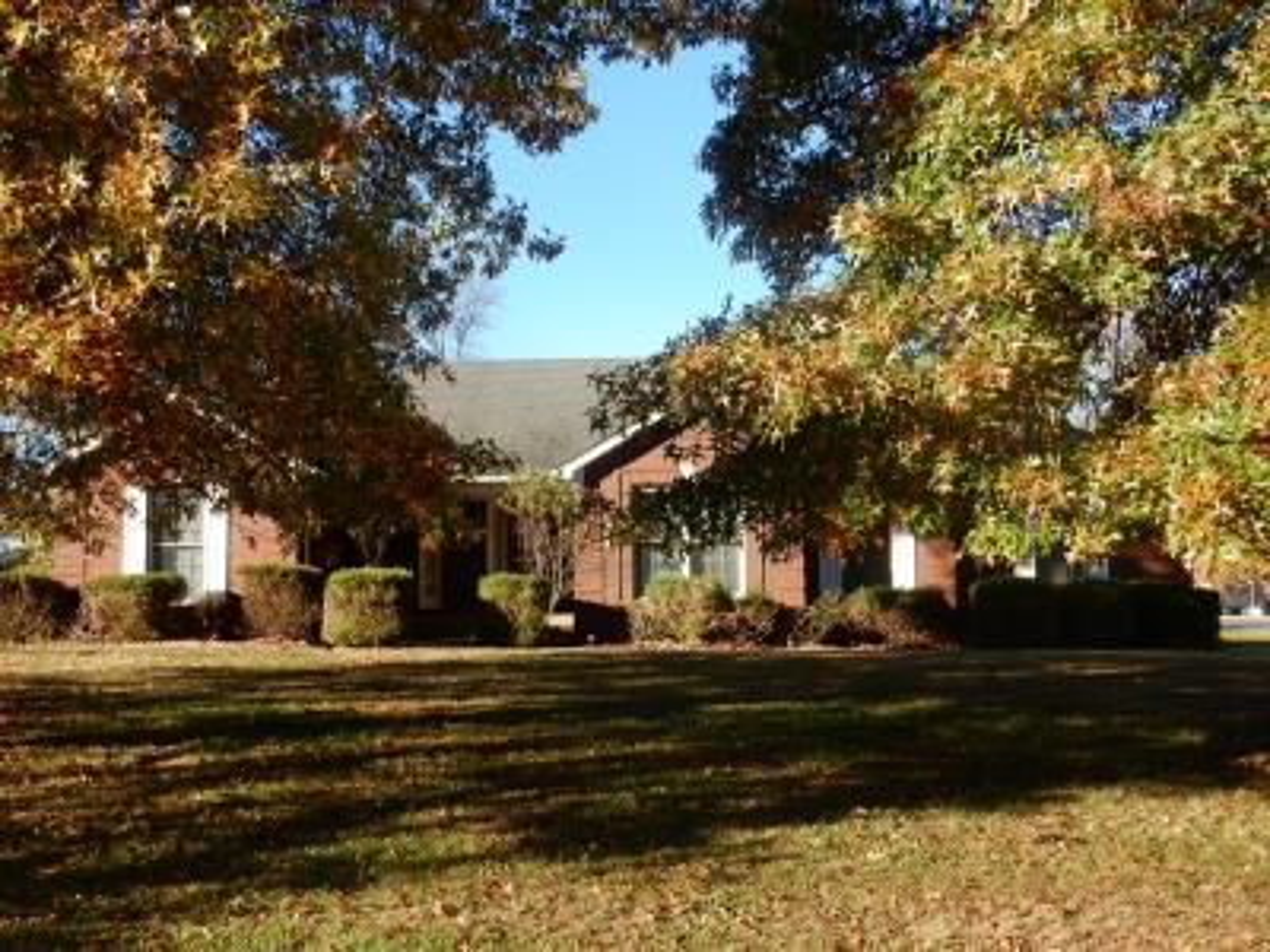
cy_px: 476
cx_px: 635
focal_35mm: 36
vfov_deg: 39.7
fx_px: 1321
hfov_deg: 51.4
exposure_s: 1/400
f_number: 4
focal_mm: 6.4
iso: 125
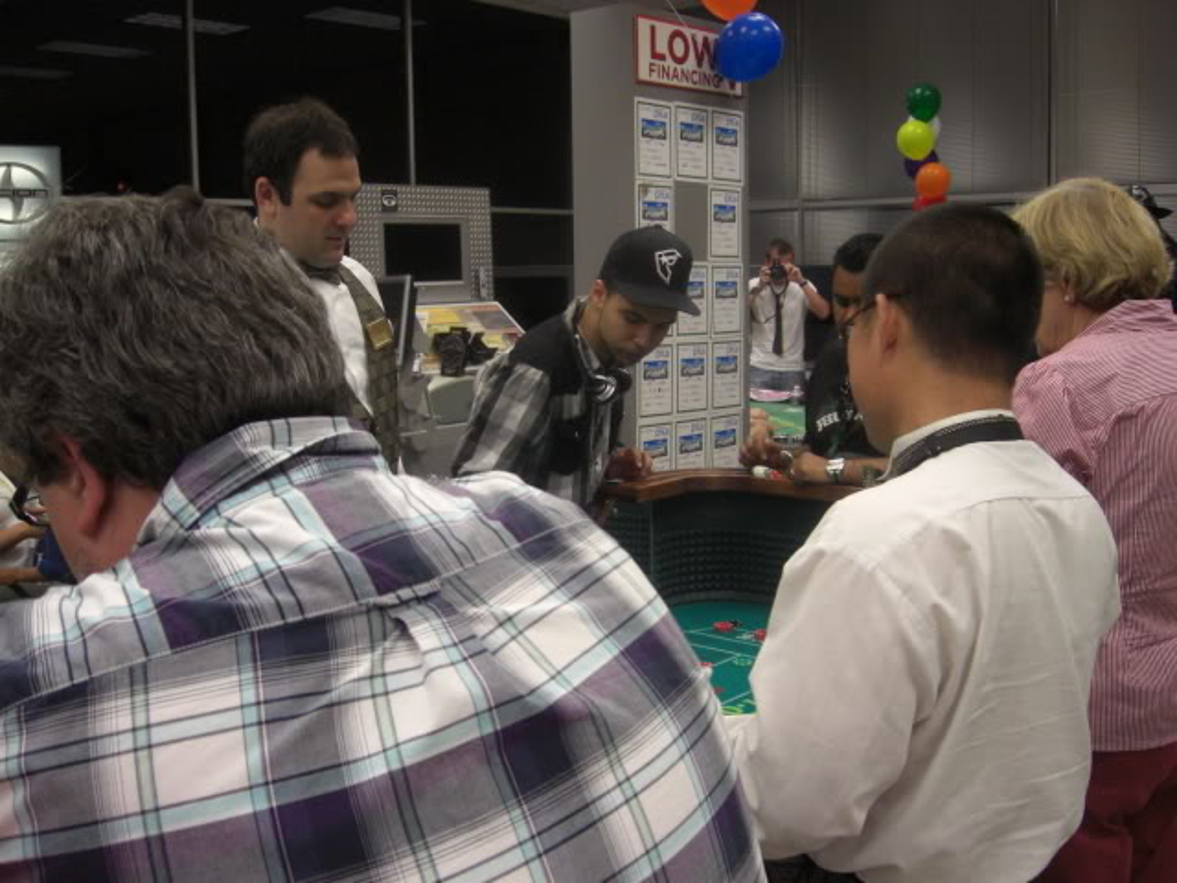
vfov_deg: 37.7
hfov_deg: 49.0
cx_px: 588
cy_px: 442
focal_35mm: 38
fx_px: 1292
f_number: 2.8
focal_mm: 7.9
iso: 400
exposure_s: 1/125
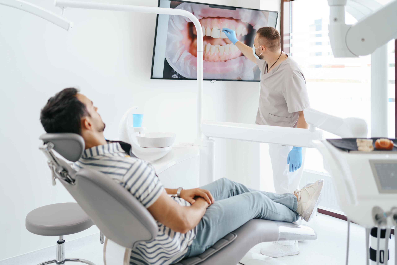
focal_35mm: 35
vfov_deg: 37.9
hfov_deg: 54.4
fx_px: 386
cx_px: 198
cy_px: 132
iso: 100
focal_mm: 35
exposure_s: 1/125
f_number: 2
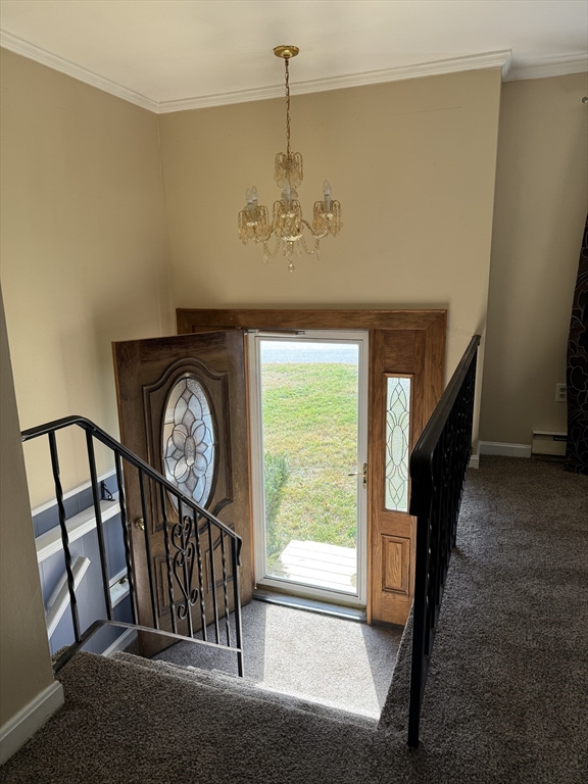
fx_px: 544
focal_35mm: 24
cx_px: 294
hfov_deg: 56.8
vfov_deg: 71.6
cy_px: 392
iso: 80
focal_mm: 6.76
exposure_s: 1/287
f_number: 1.78
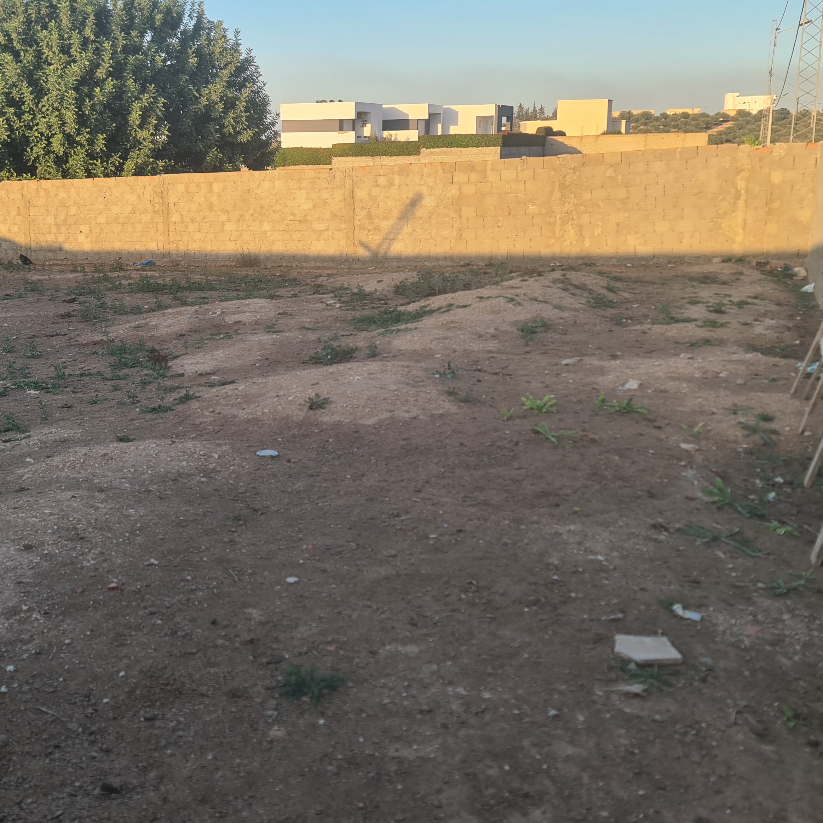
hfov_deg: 43.0
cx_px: 252
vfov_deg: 43.4
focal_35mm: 38
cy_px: 299
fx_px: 1022
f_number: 1.8
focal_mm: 7
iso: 50
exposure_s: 1/236
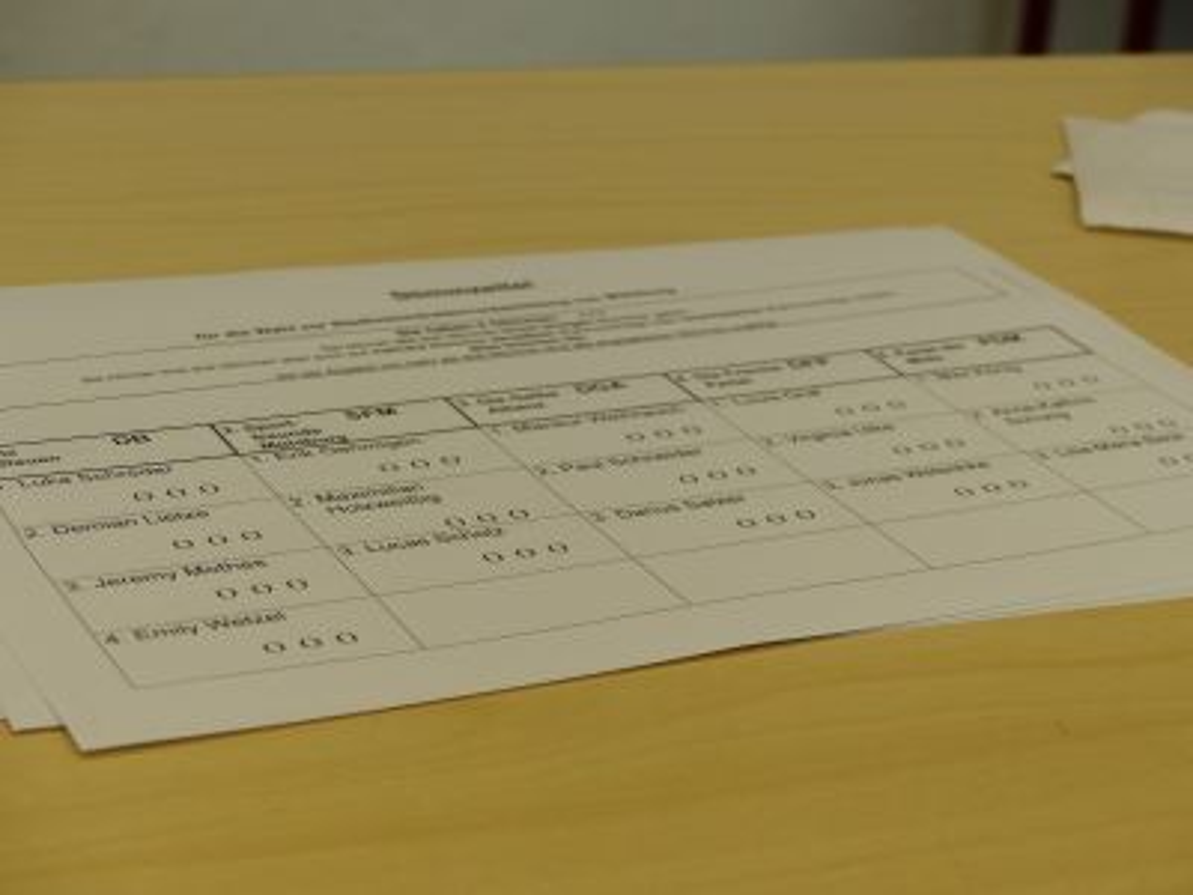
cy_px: 448
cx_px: 596
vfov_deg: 17.8
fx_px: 2860
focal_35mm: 83
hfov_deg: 23.6
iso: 100
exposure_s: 1/100
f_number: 3.2
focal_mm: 15
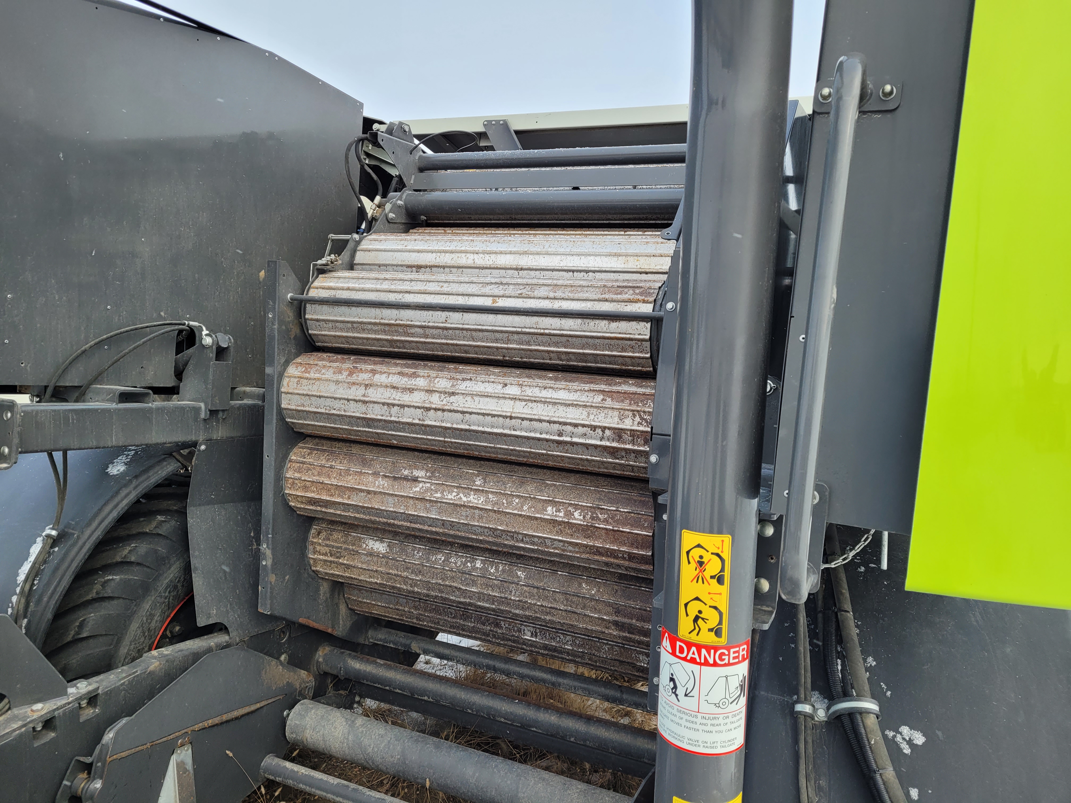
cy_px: 402
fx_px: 804
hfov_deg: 67.3
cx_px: 536
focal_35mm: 26
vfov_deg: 53.1
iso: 40
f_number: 1.8
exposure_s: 1/309
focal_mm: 5.4
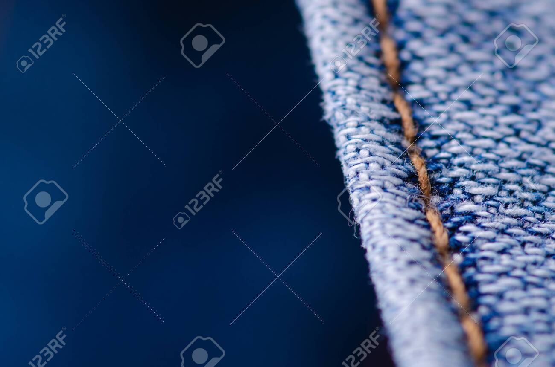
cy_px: 184
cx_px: 278
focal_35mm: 150
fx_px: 2308
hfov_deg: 13.7
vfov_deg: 9.1
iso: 100
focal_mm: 100
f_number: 10
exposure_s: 1/200
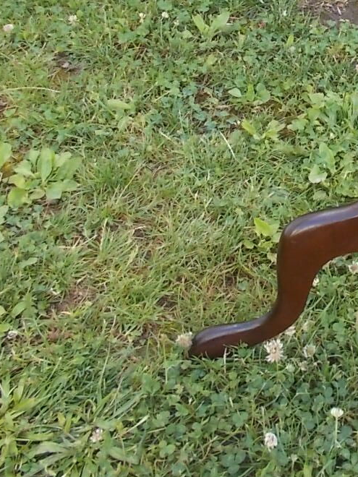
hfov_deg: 21.6
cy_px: 58
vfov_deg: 29.6
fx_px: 869
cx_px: 429
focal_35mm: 63
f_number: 3.2
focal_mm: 4.6
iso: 80
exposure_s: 1/80
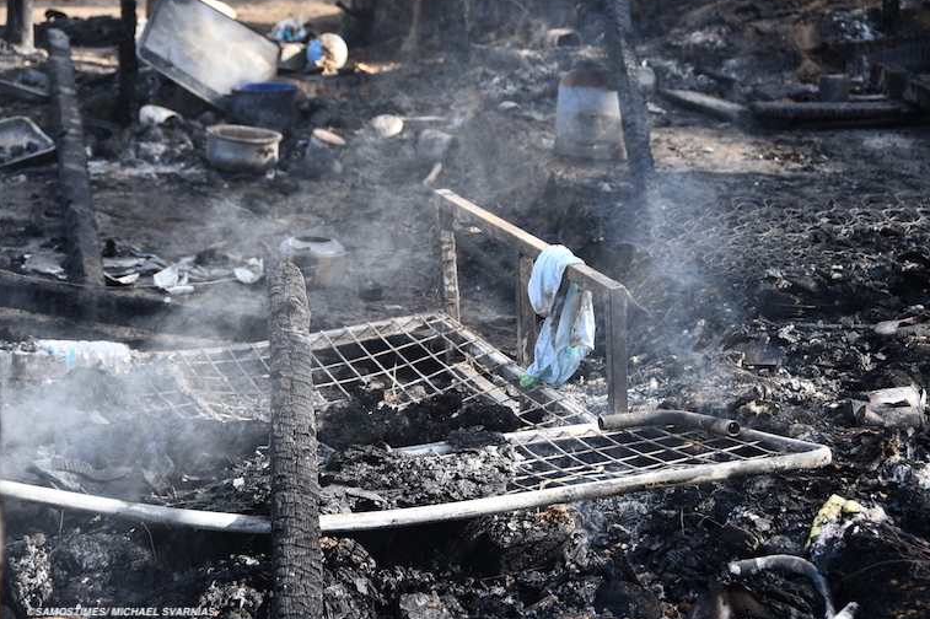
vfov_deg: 12.3
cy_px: 309
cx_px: 488
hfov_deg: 18.4
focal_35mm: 111
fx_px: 2866
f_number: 5.6
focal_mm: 70
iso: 320
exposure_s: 1/250
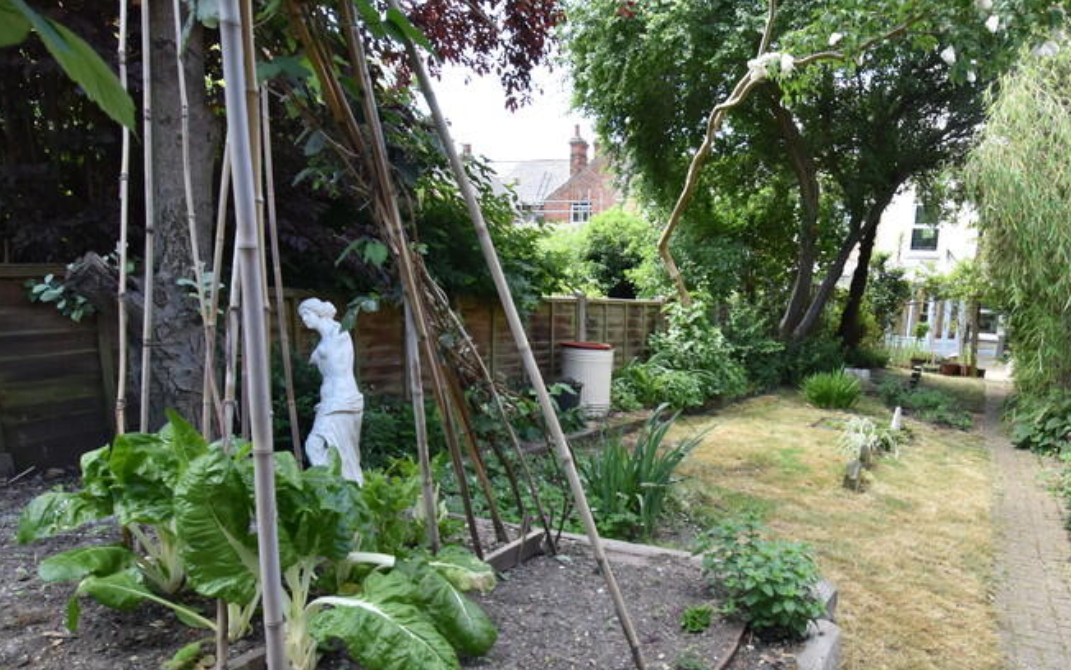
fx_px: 701
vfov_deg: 49.6
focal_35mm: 24
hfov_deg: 73.4
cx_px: 675
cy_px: 482
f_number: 6.3
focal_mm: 10
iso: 400
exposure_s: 1/160
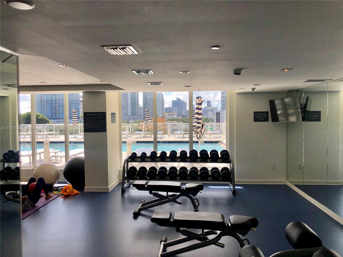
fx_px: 277
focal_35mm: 28
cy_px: 128
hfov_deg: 63.4
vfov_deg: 49.7
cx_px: 172
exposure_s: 1/867
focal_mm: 3.99
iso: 20
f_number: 1.8
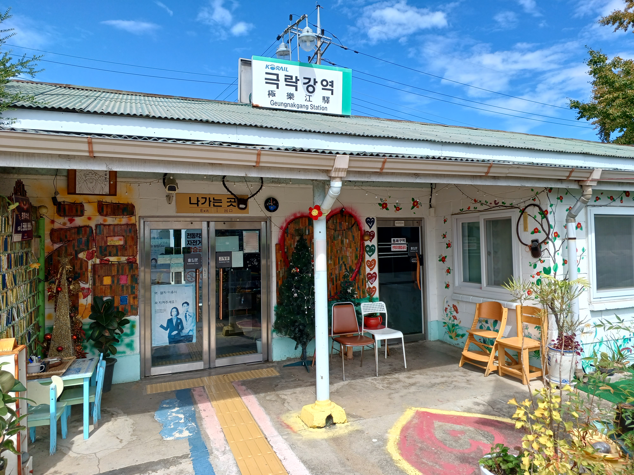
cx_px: 317
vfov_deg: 58.9
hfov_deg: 73.9
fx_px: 421
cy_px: 238
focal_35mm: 23
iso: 20
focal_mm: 5.06
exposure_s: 1/467
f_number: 1.8
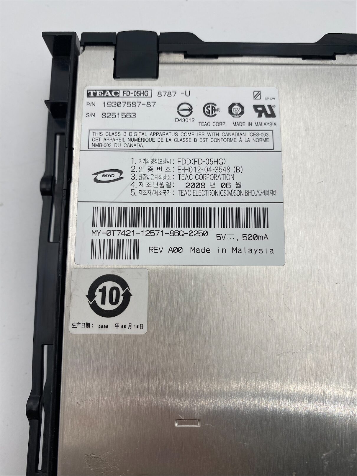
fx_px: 344
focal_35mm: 25
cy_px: 238
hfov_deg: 54.9
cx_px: 178
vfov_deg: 69.4
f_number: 1.8
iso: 32
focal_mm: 4.25
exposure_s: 1/310
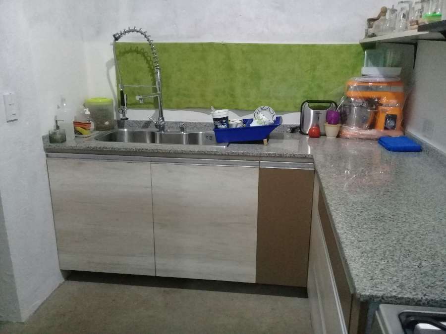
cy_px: 167
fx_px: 399
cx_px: 223
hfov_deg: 58.4
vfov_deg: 45.4
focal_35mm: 31
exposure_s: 1/17
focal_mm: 3.3
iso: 500
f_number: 2.2
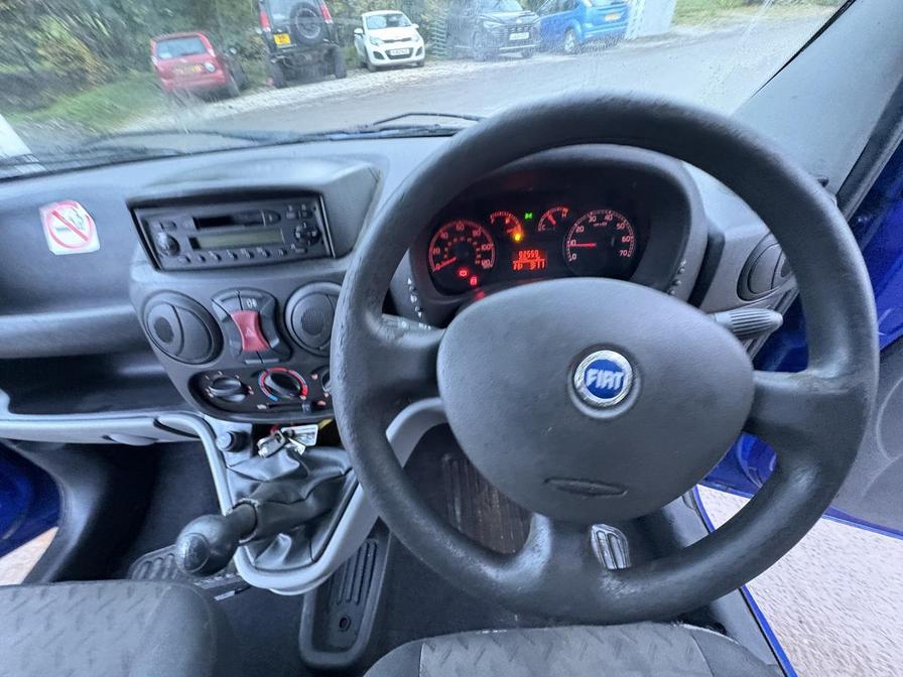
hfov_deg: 102.1
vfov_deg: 85.7
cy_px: 338
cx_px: 452
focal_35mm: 14
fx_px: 365
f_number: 2.2
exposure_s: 1/41
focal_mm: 2.22
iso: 800
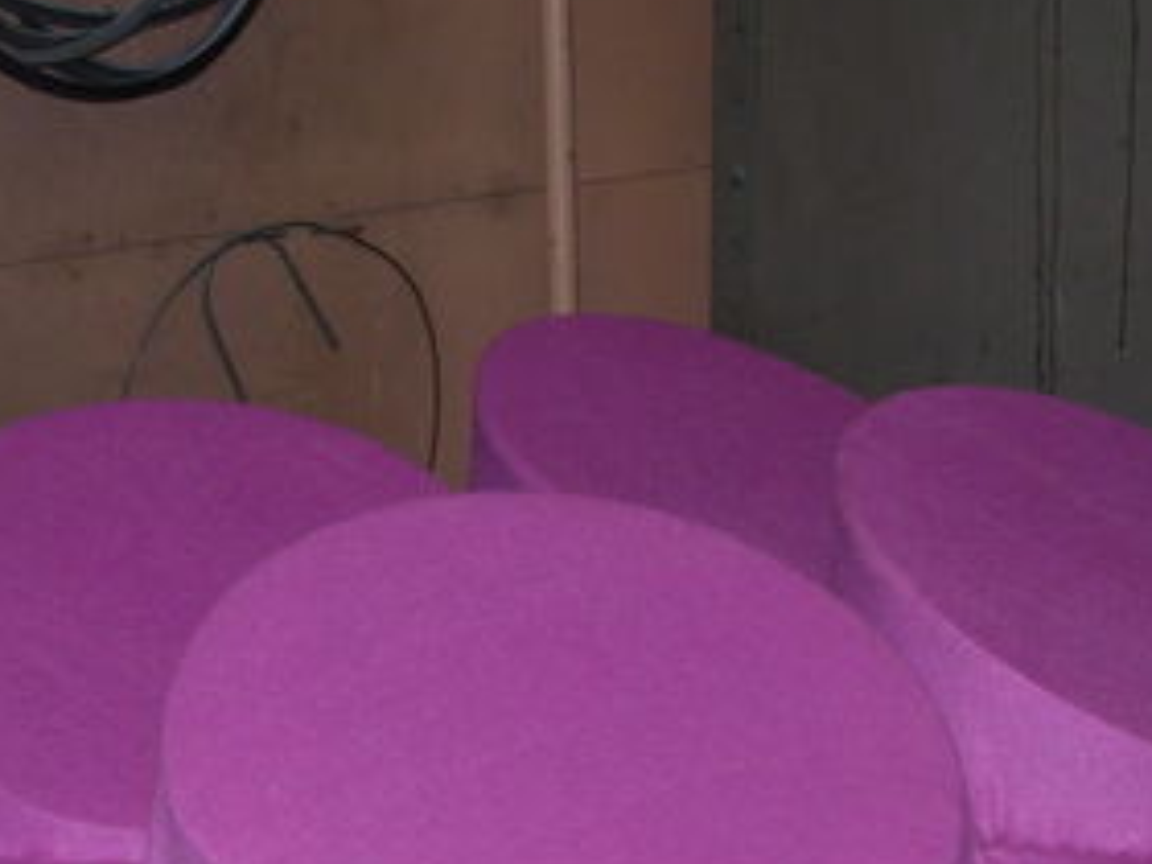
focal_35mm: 87
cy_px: 625
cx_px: 580
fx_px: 2895
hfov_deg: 22.5
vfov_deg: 16.9
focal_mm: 7.8
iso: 79
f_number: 2.8
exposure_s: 1/64
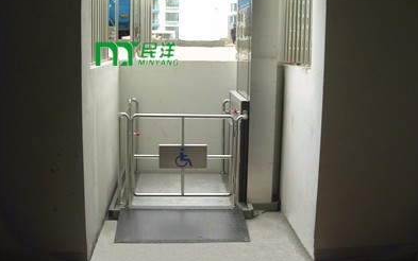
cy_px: 109
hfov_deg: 48.2
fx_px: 467
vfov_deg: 31.2
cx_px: 211
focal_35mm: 41
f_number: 2.8
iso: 79
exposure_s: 1/53.8
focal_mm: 7.8
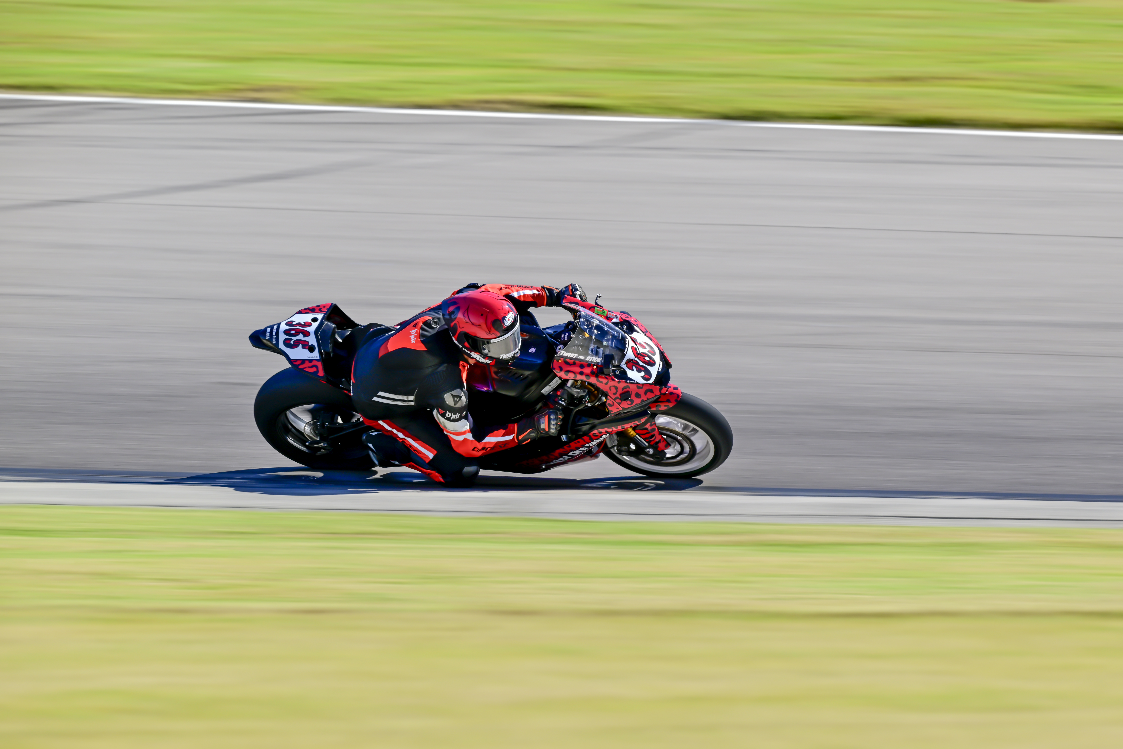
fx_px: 12477
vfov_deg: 3.4
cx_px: 562
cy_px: 374
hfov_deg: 5.2
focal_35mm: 400
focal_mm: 400
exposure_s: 1/160
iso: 220
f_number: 8
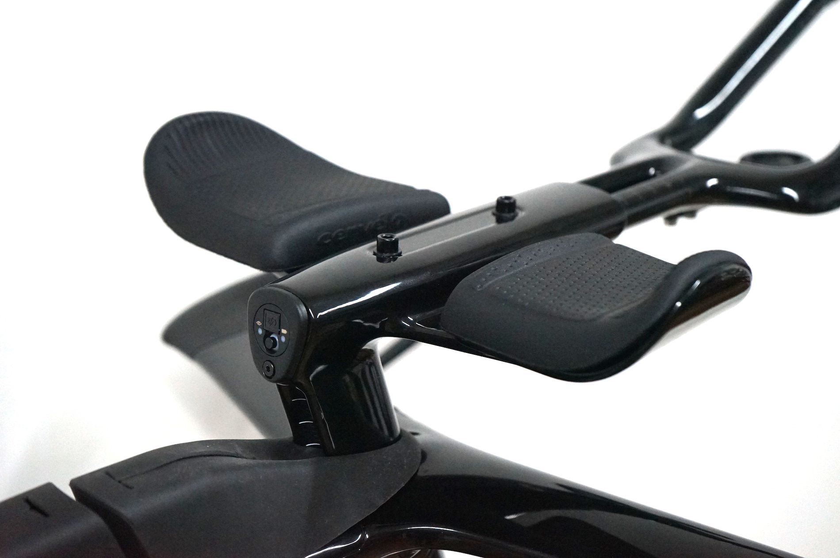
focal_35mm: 62
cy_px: 279
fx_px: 1445
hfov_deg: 32.4
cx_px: 420
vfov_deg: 21.9
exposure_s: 1/160
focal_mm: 62
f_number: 5.6
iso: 5000
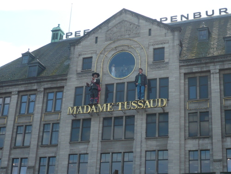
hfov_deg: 28.6
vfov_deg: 21.6
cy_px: 87
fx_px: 454
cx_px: 116
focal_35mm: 68
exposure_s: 1/400
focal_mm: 8.3
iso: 100
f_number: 3.4
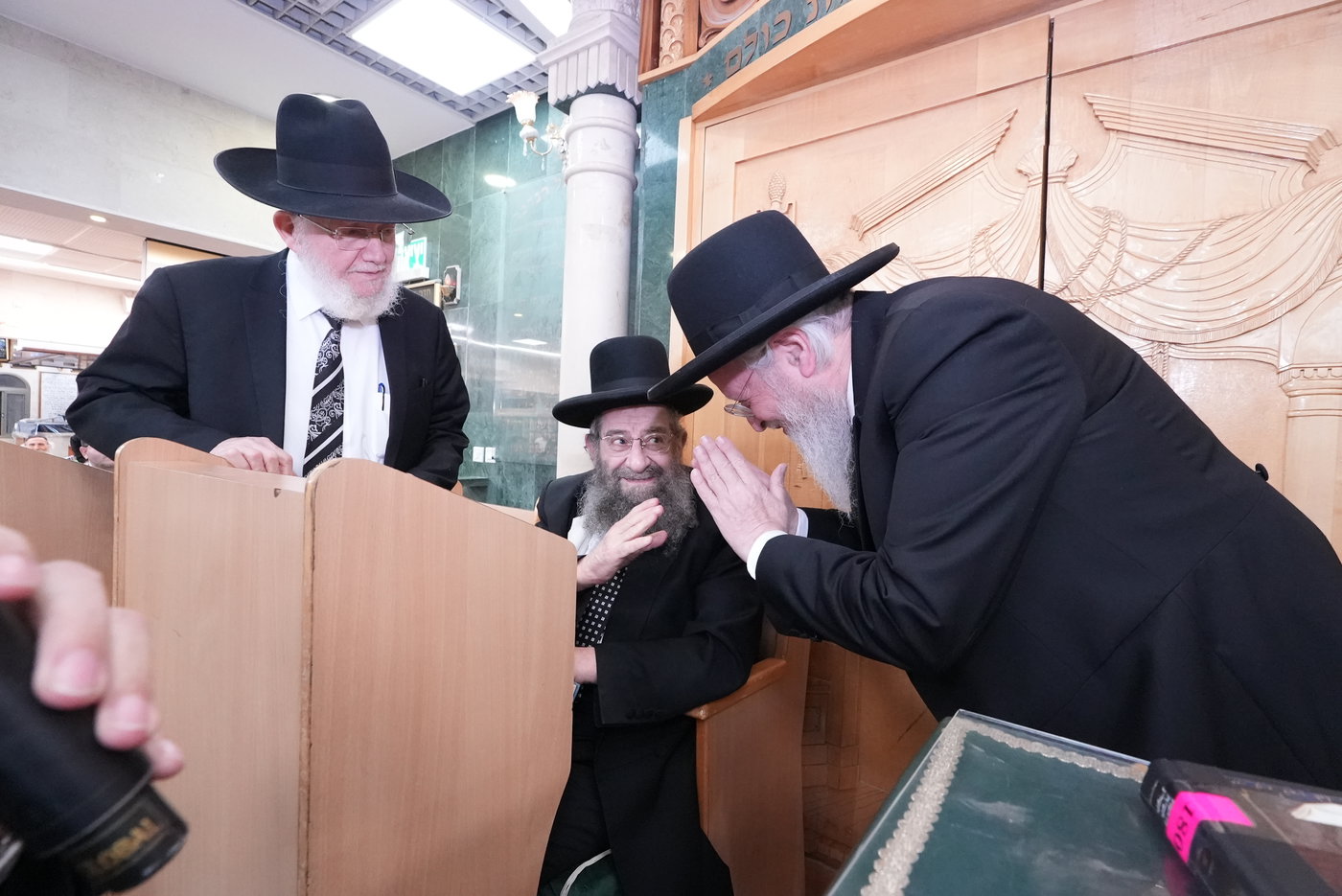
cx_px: 671
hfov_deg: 93.2
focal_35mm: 17
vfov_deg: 70.5
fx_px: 634
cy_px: 448
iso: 16000
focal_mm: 17
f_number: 7.1
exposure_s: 1/200
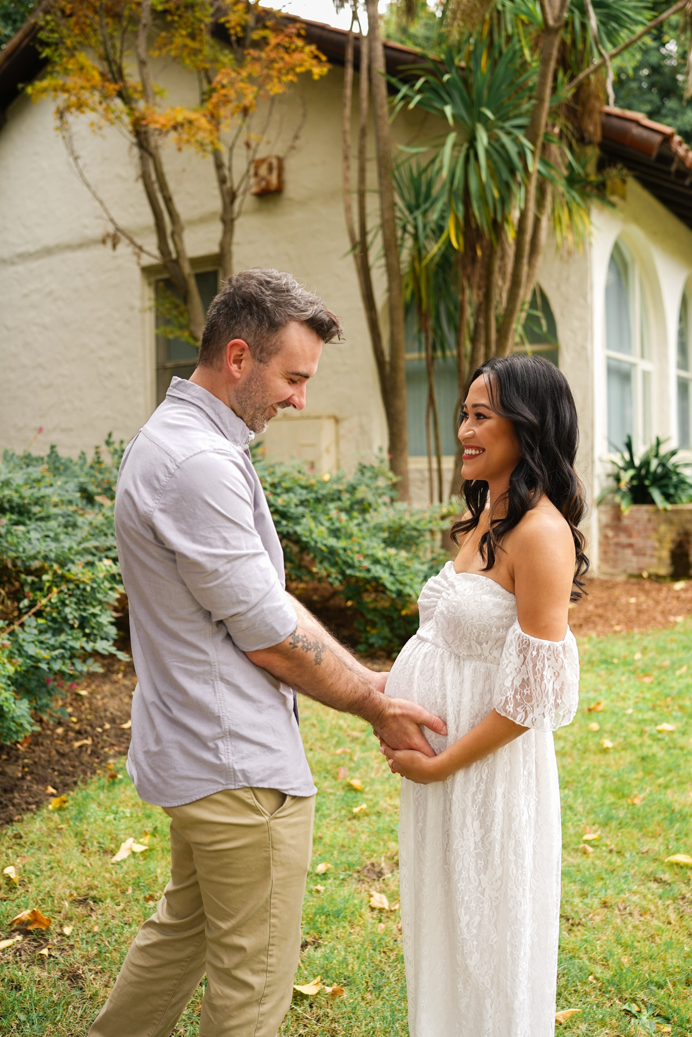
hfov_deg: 37.9
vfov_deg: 54.4
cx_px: 346
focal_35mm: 35
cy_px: 518
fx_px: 1009
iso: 50
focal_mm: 35
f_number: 2.5
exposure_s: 1/60
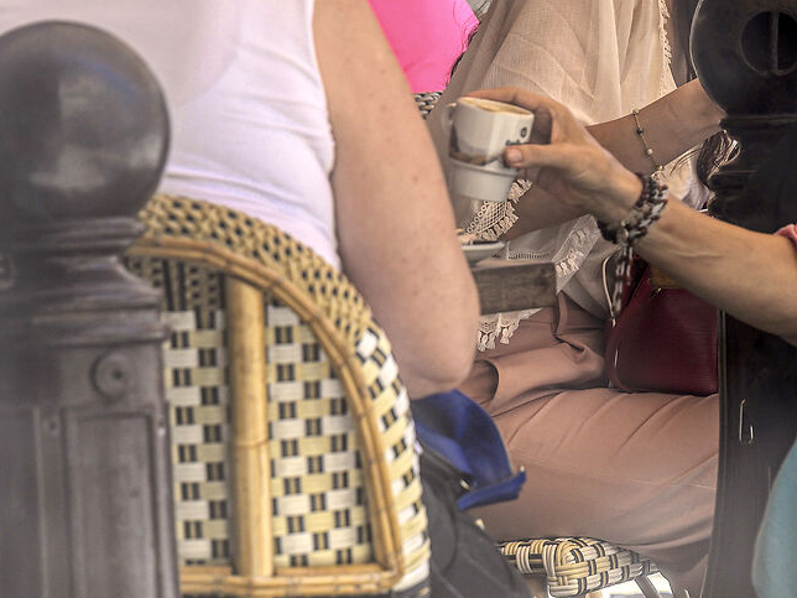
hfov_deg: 5.3
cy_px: 506
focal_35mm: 376
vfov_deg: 4.0
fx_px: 8657
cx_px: 590
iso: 64
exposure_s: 1/200
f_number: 3.8
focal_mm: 105
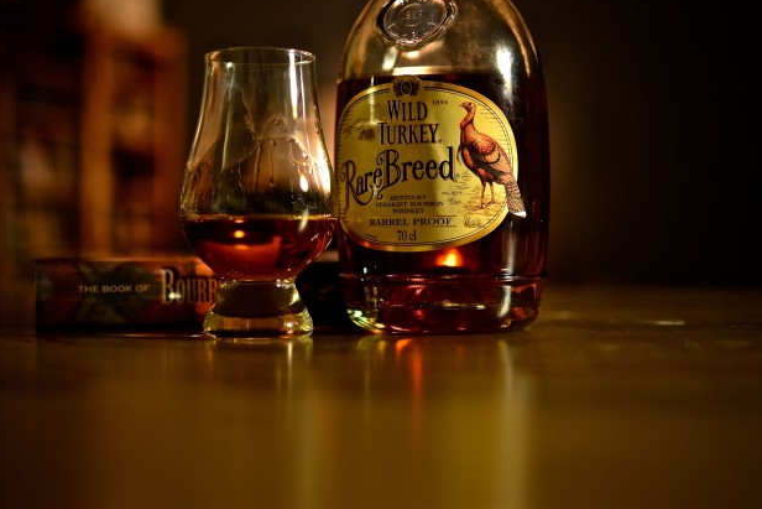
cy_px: 248
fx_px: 1154
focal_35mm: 55
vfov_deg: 24.8
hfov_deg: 36.5
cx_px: 372
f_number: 1.8
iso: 200
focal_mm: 35
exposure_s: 1/4
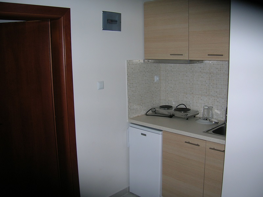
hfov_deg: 54.0
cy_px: 98
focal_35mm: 34
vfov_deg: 41.7
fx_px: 258
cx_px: 132
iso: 50
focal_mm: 5.7
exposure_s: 1/60.1
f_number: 2.9
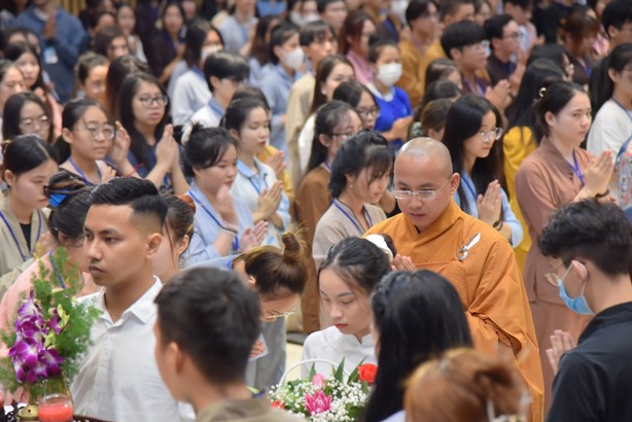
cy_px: 222
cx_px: 305
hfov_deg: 16.1
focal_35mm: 127
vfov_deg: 10.8
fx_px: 2230
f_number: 4
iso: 1250
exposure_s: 1/80
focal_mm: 120
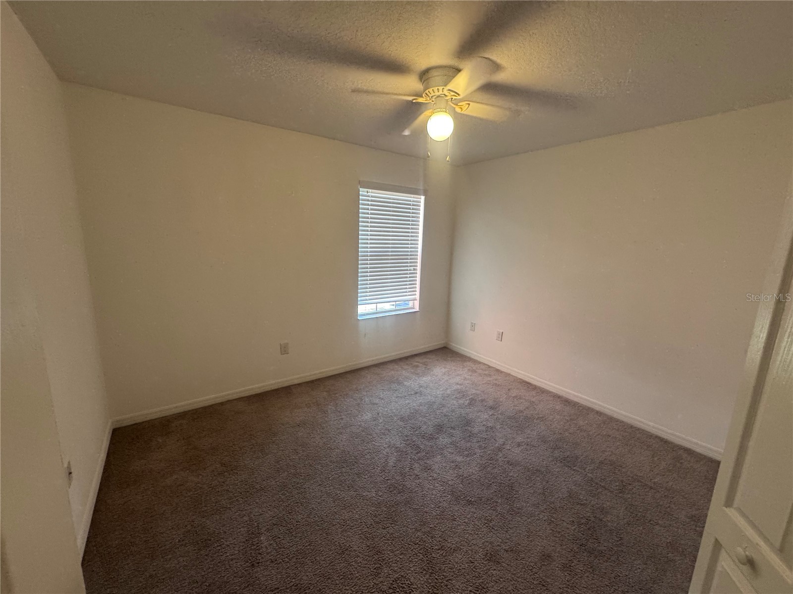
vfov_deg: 85.7
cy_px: 297
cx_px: 396
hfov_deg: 102.1
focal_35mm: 14
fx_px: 321
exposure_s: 1/60
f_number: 2.2
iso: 250
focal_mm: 2.22
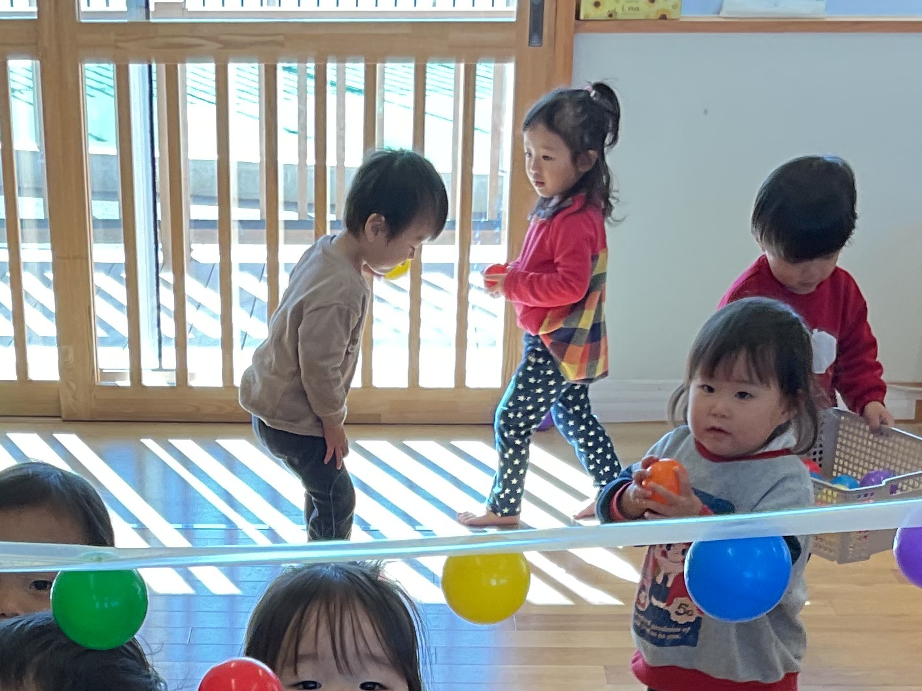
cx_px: 297
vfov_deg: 16.5
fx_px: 2211
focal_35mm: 83
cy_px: 961
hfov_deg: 23.4
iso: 40
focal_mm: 3
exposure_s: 1/120
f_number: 1.8
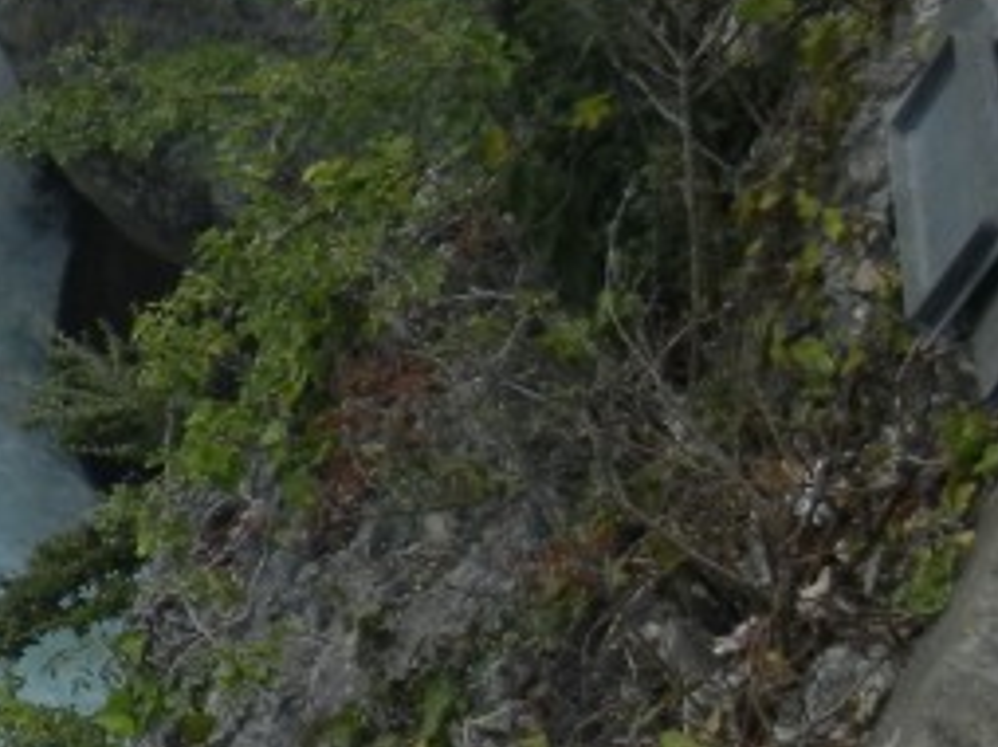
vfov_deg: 12.2
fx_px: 3485
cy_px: 381
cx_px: -786
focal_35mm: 121
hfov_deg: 14.4
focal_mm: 5.4
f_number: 7
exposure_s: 1/662
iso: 160
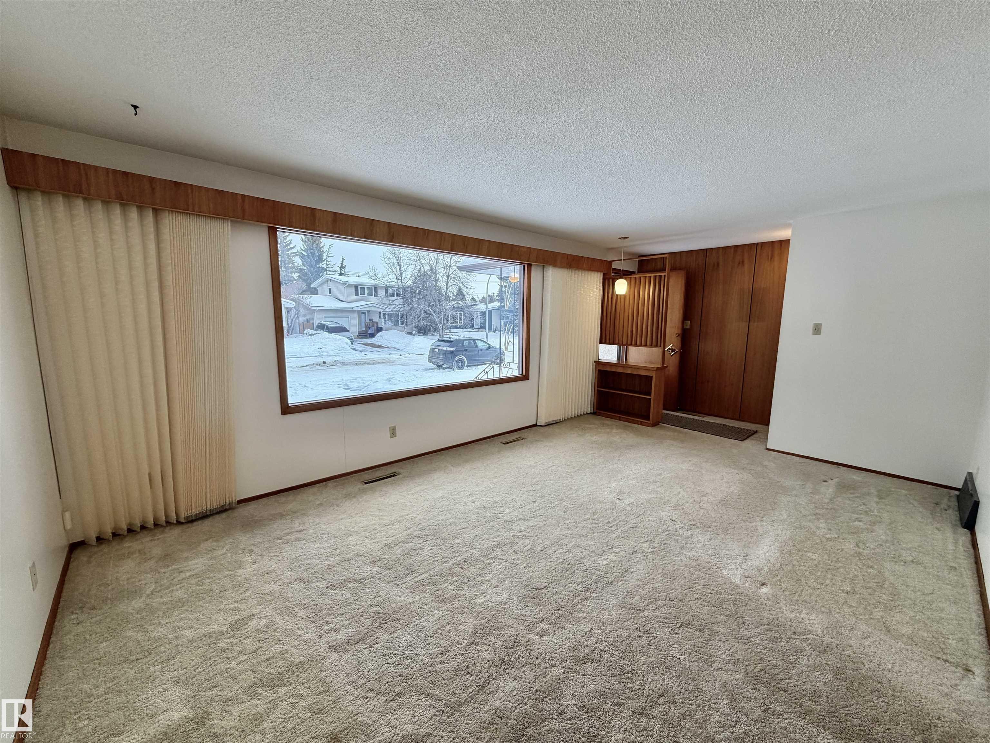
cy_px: 372
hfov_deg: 102.1
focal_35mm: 14
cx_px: 495
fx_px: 400
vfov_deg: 85.7
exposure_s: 1/120
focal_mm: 2.22
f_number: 2.2
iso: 125
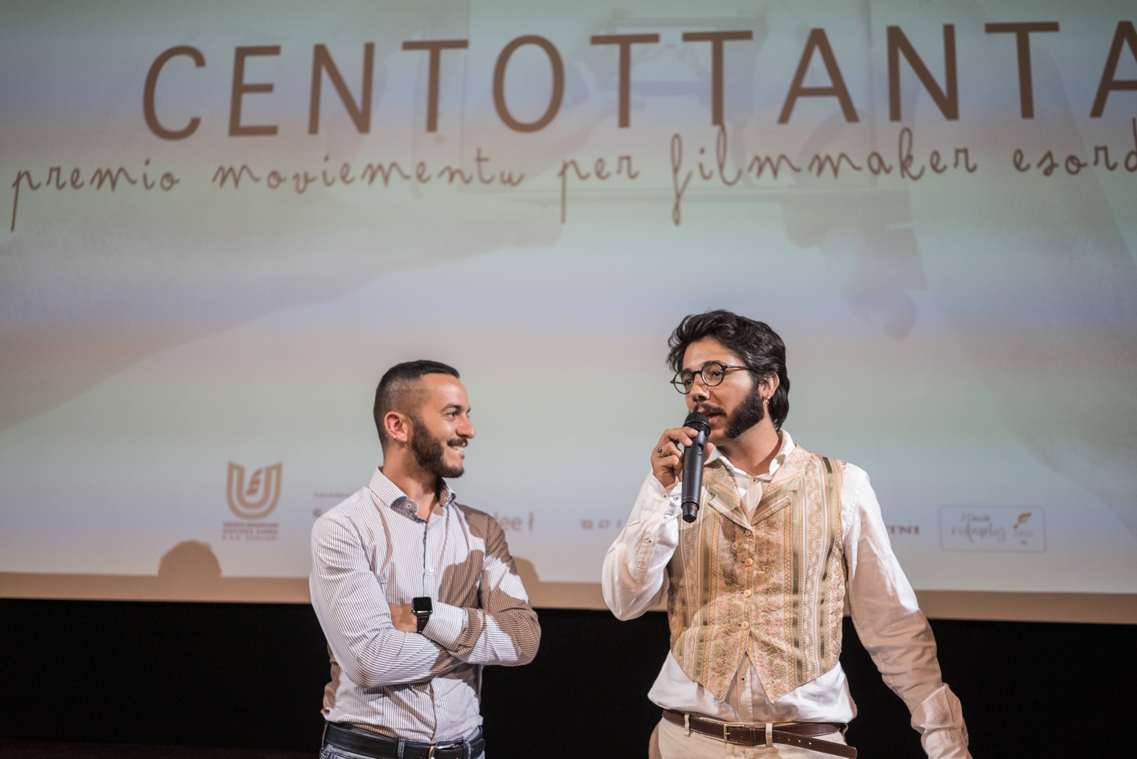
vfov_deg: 37.9
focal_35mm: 35
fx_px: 1106
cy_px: 380
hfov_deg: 54.4
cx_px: 568
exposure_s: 1/100
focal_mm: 35
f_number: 2.8
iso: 1600
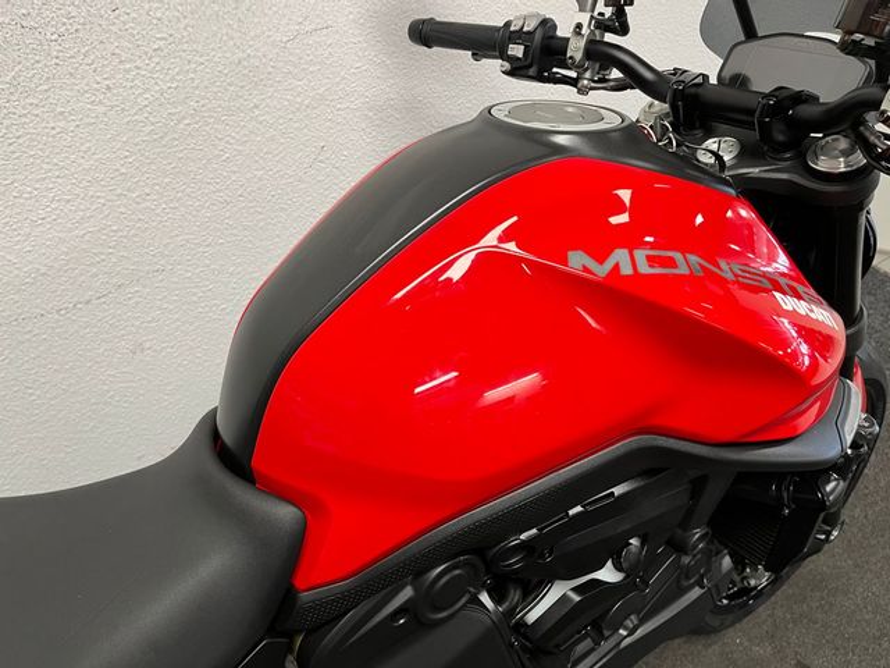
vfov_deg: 53.1
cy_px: 334
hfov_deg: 67.3
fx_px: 668
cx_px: 445
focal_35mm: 26
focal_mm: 5.1
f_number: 1.6
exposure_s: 1/50
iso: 125
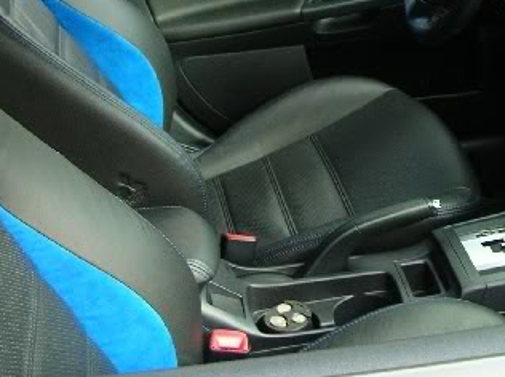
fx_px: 1063
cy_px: 41
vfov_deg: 19.7
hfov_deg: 26.2
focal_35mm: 73
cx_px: 406
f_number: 2.7
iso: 50
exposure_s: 1/32.8
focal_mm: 6
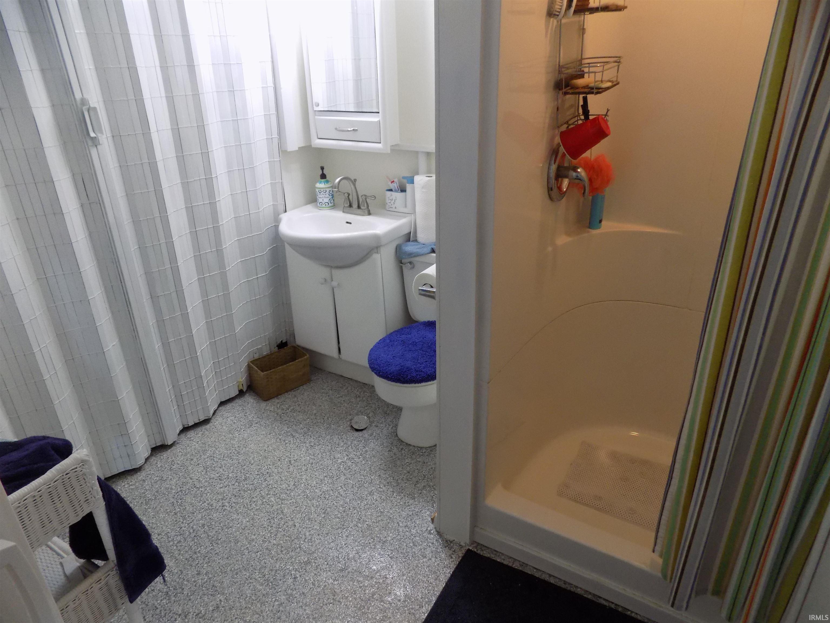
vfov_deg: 58.9
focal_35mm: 23
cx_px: 415
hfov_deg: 73.9
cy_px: 312
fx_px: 551
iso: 220
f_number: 3.1
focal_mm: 4
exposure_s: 1/30
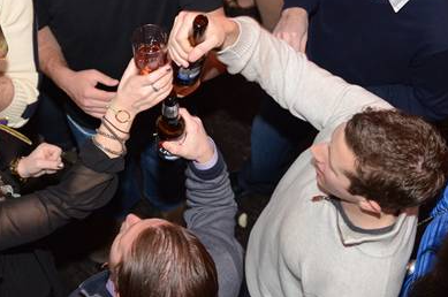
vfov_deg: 12.9
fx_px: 1317
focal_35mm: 106
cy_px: 140
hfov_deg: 19.3
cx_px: 162
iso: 2500
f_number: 2.8
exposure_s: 1/15
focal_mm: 50
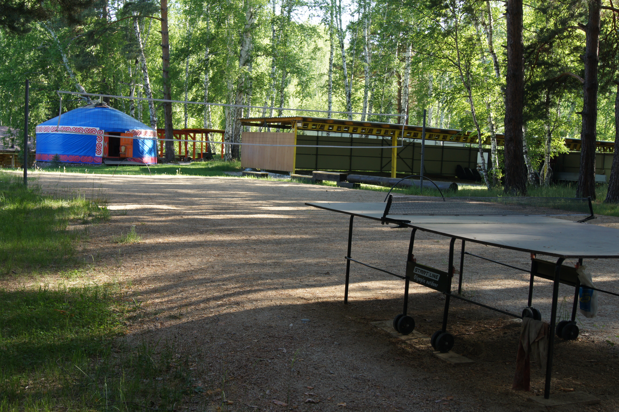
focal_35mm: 42
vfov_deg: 31.9
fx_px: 722
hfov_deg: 46.4
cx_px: 310
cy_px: 206
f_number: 7.1
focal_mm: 28
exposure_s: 1/60
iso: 200
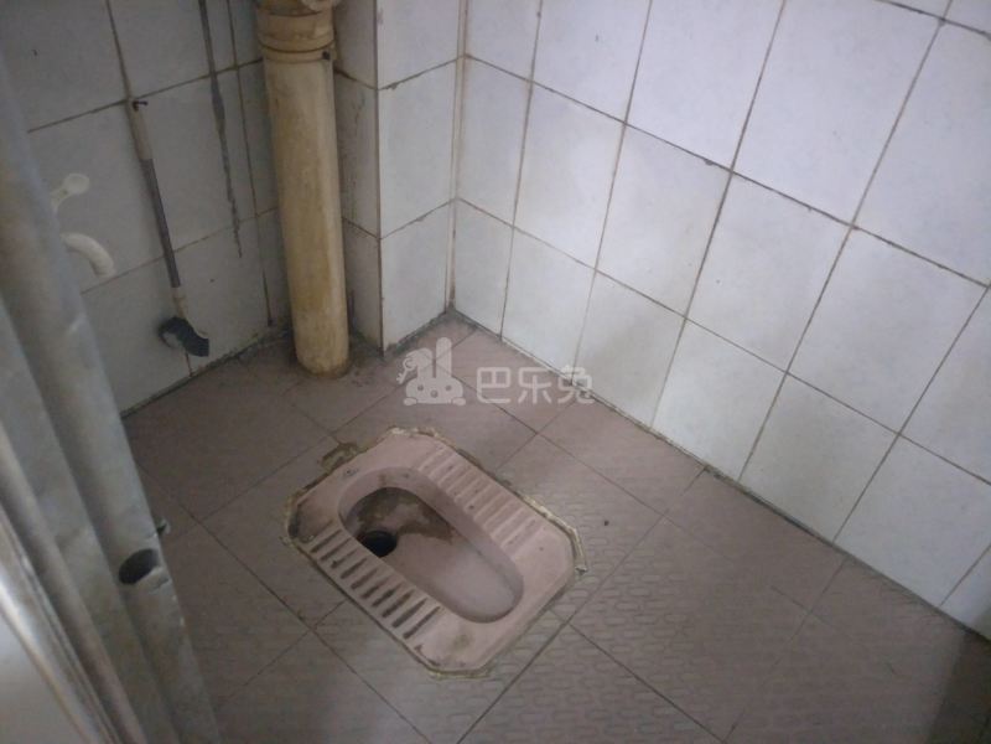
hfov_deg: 71.6
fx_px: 687
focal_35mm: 24
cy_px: 372
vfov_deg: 56.8
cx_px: 496
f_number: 1.7
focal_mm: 4.1
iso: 972
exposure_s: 1/14
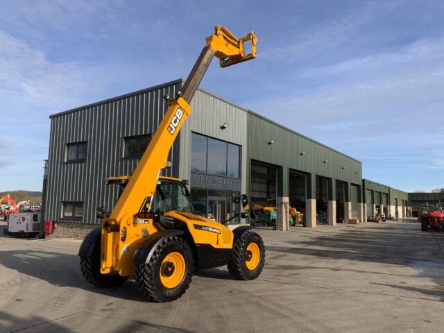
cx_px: 222
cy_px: 166
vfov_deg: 48.2
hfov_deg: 61.7
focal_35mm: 29
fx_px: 372
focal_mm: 3
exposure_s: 1/1730
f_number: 1.8
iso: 16
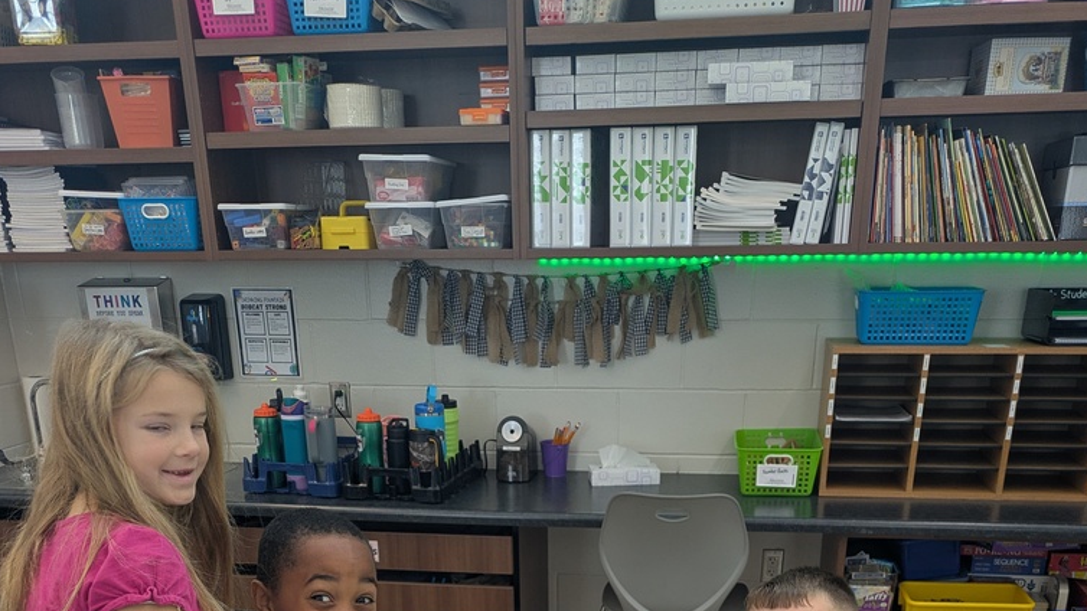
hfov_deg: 54.0
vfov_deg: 28.3
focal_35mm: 37
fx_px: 1066
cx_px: 543
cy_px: 716
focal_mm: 5.43
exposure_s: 1/60
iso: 180
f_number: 1.89
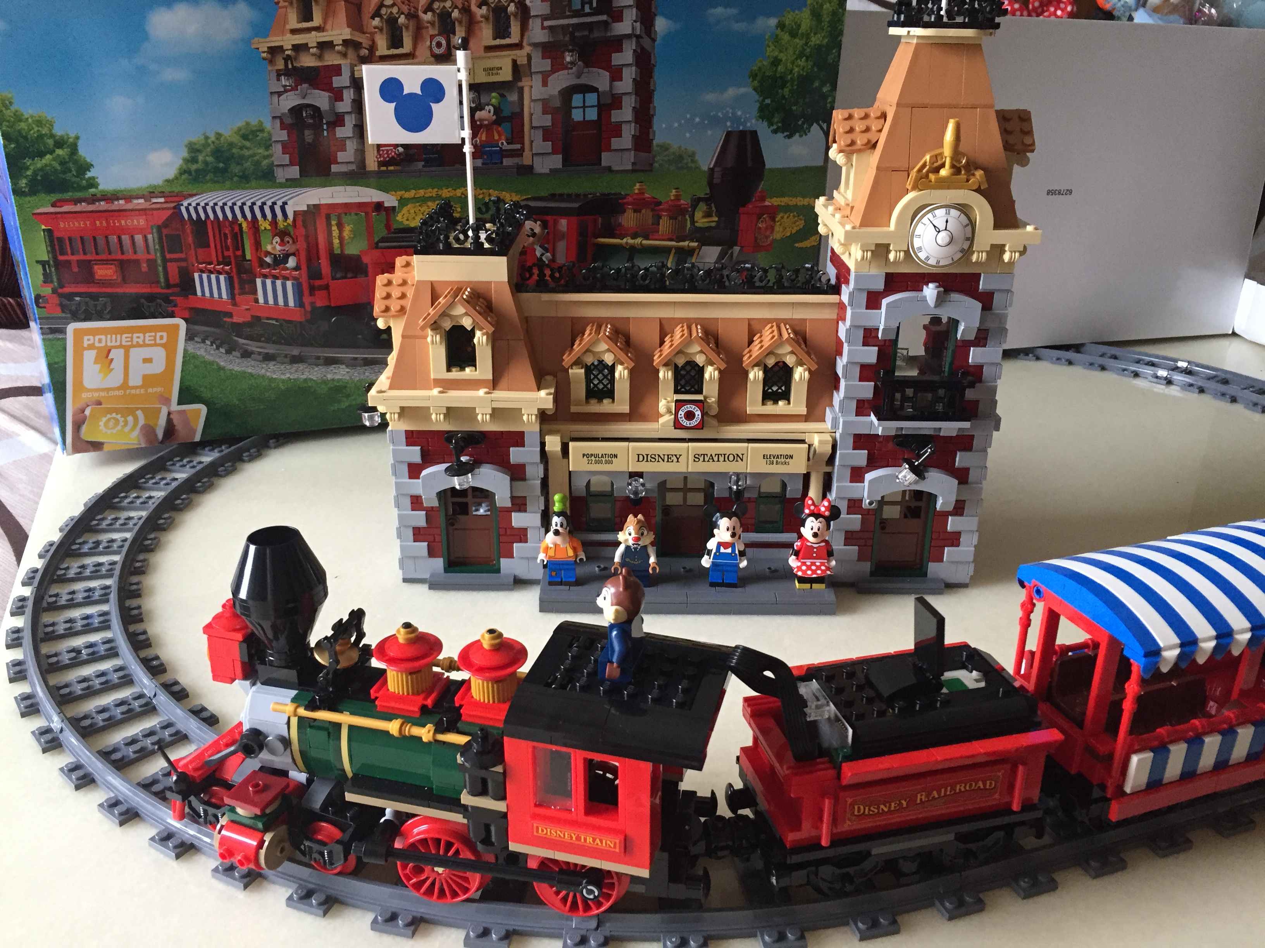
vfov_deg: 48.2
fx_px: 1060
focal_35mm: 29
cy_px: 474
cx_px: 632
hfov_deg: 61.7
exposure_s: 1/30
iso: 160
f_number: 2.2
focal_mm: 4.15
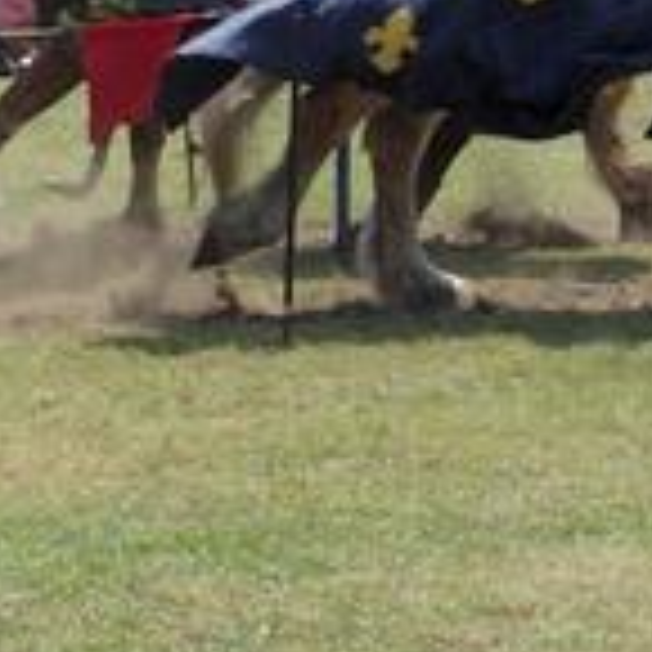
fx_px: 3793
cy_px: -76
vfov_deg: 9.7
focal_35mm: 178
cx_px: 36
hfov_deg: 9.8
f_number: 5
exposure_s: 1/320
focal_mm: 11.8
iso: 100
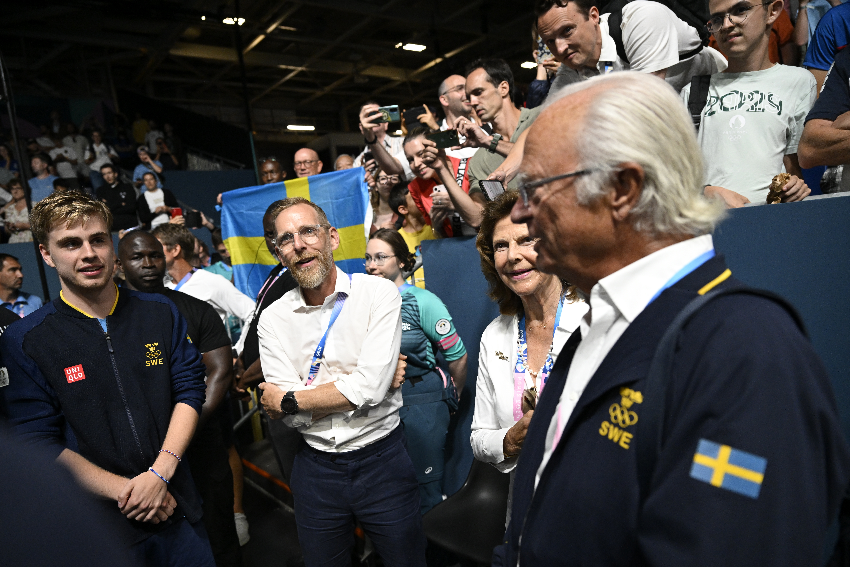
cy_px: 284
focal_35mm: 24
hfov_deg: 73.7
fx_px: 567
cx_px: 425
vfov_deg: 53.1
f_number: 3.2
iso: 3200
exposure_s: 1/1250
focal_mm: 24
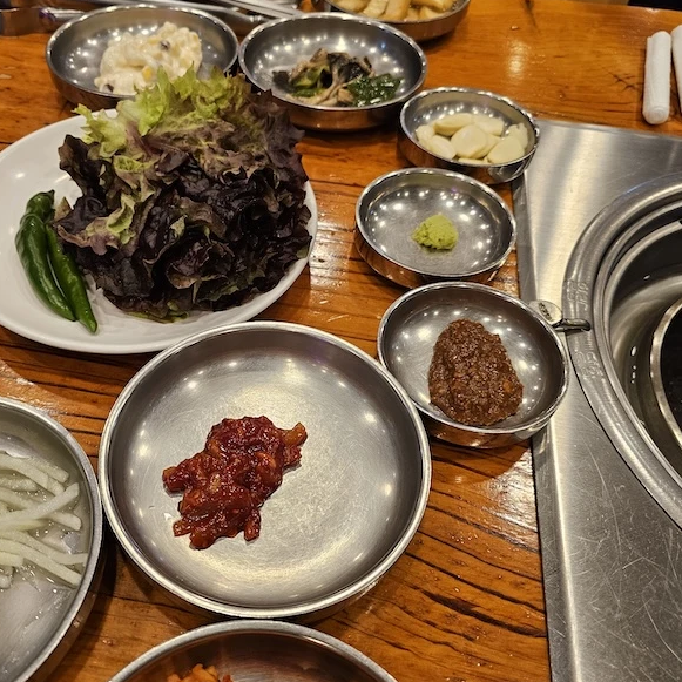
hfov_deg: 56.9
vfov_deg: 57.3
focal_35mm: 28
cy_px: 342
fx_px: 624
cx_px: 274
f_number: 1.7
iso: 200
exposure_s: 1/120
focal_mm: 6.3
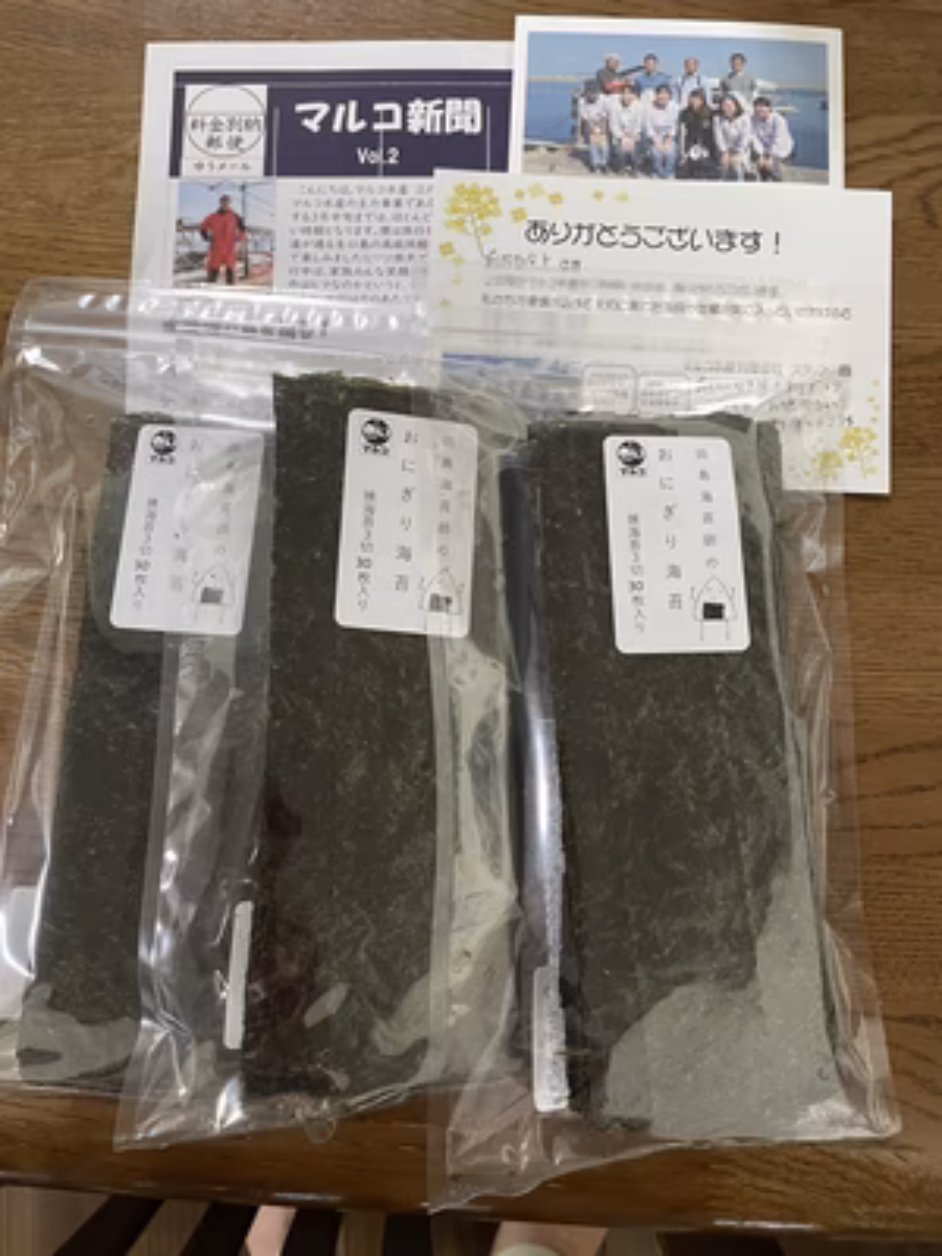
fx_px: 943
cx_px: 471
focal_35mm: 26
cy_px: 628
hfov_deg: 53.1
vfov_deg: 67.3
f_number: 1.6
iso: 400
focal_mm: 4.2
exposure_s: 1/60
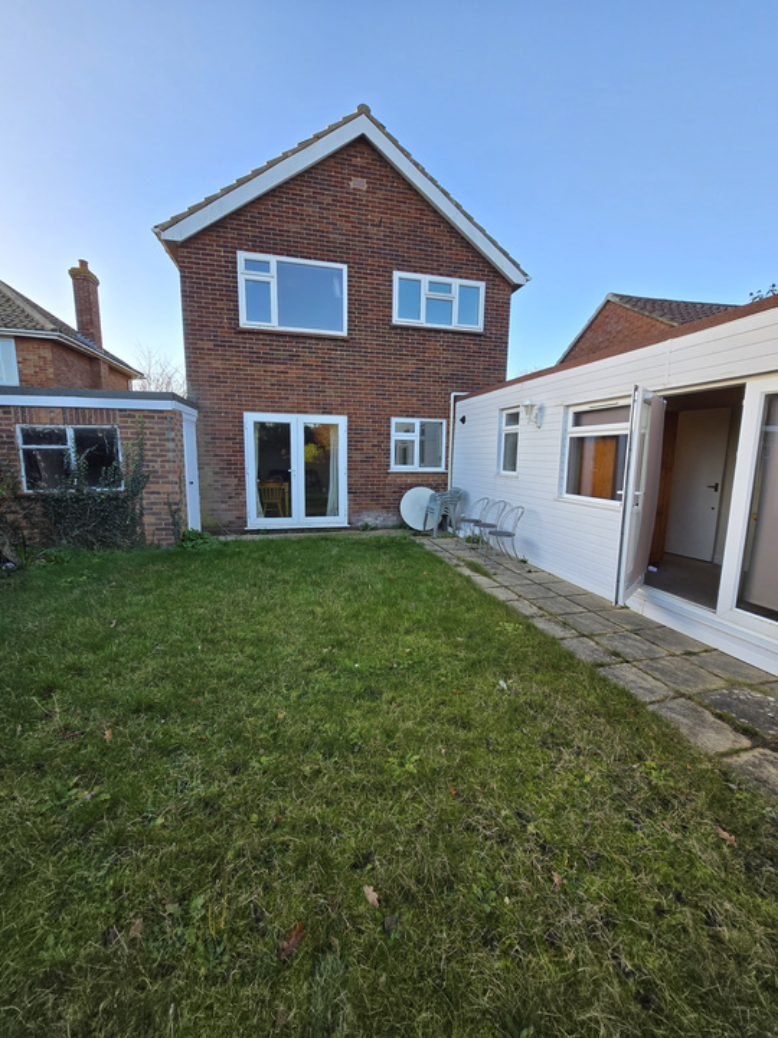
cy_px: 519
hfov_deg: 89.9
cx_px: 389
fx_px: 390
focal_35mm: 13
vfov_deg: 106.2
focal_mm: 1.7
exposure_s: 1/160
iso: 25
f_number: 2.2
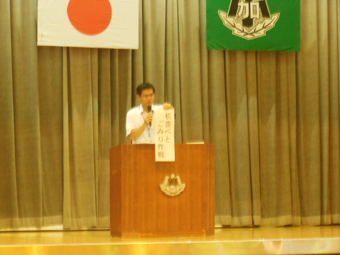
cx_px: 170
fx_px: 1876
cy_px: 128
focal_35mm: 191
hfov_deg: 10.4
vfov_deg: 7.8
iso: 800
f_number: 5.9
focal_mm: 34
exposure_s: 1/6
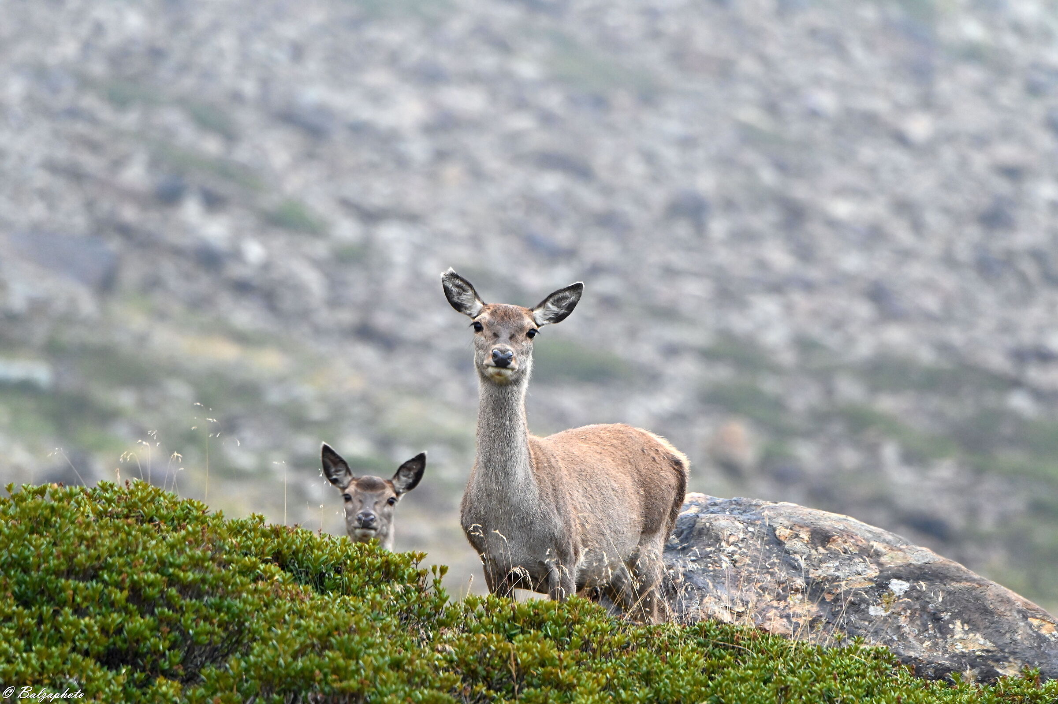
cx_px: 529
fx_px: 16447
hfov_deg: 3.7
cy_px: 352
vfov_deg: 2.5
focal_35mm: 560
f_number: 8
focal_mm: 560
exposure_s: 1/640
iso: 5000
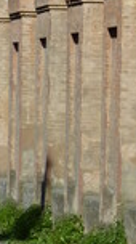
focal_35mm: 631
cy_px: 60
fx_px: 4063
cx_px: 250
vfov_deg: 3.4
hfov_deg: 1.9
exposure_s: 1/500
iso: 80
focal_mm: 32.1
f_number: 5
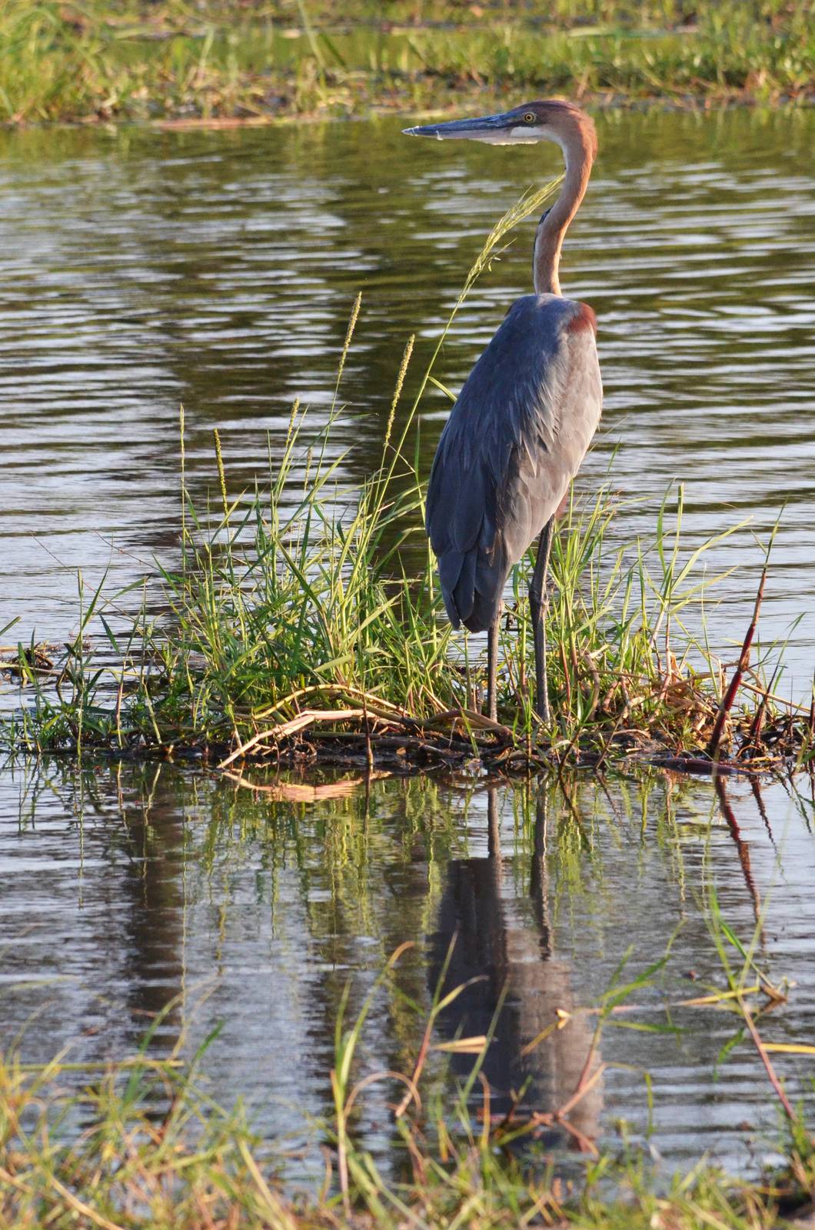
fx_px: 14829
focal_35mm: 435
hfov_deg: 3.1
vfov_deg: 4.7
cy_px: 615
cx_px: 408
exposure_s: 1/1600
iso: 2500
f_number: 10
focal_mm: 290
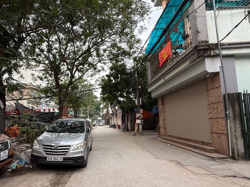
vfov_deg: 68.1
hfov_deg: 83.3
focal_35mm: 19
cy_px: 111
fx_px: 137
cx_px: 97
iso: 64
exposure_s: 1/121
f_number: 2.2
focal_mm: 2.22
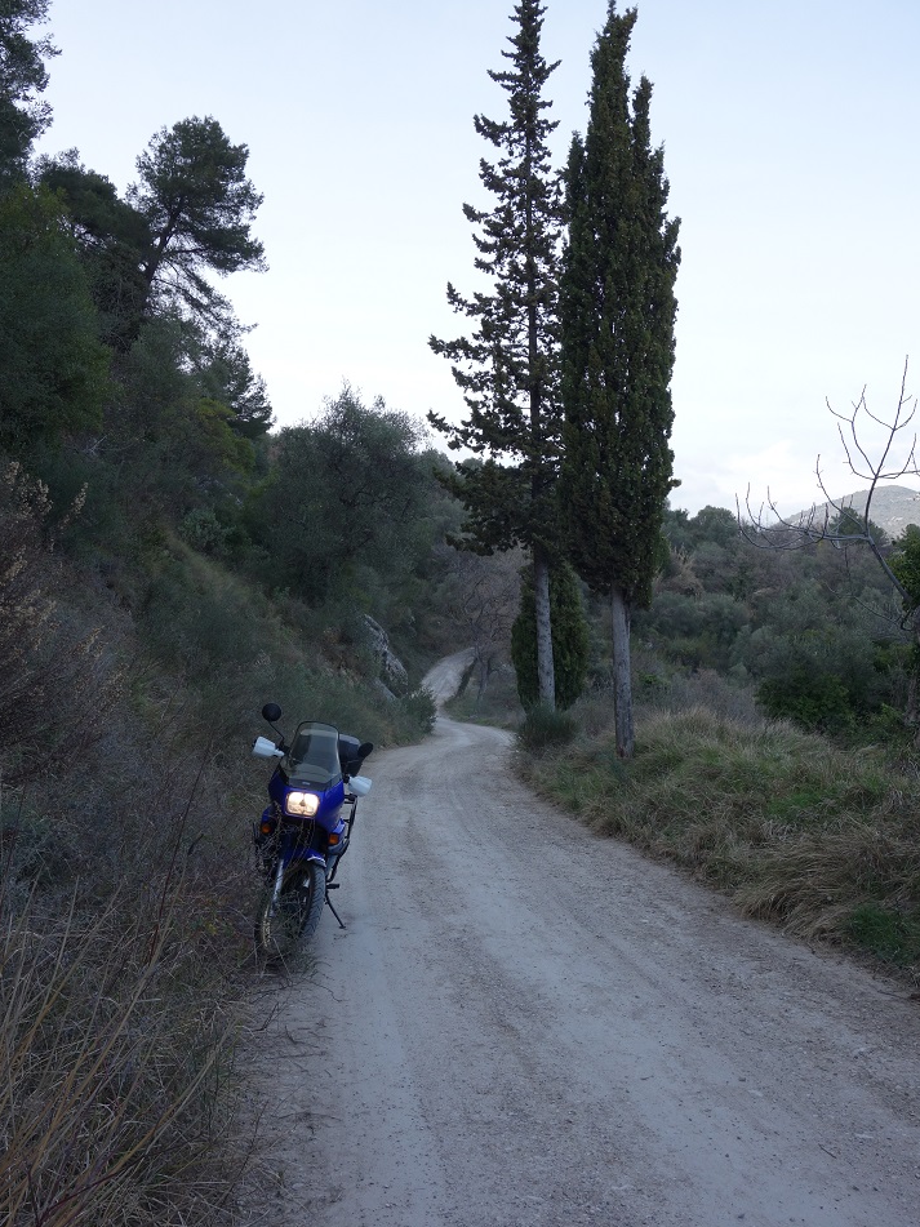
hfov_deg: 45.4
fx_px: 1099
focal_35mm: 31
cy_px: 592
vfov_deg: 58.3
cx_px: 466
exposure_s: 1/160
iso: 125
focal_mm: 10.4
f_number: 5.6
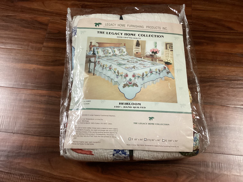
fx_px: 218
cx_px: 122
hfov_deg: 58.3
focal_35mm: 31
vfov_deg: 45.4
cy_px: 91
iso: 320
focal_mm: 3.3
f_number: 2.4
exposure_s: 1/40
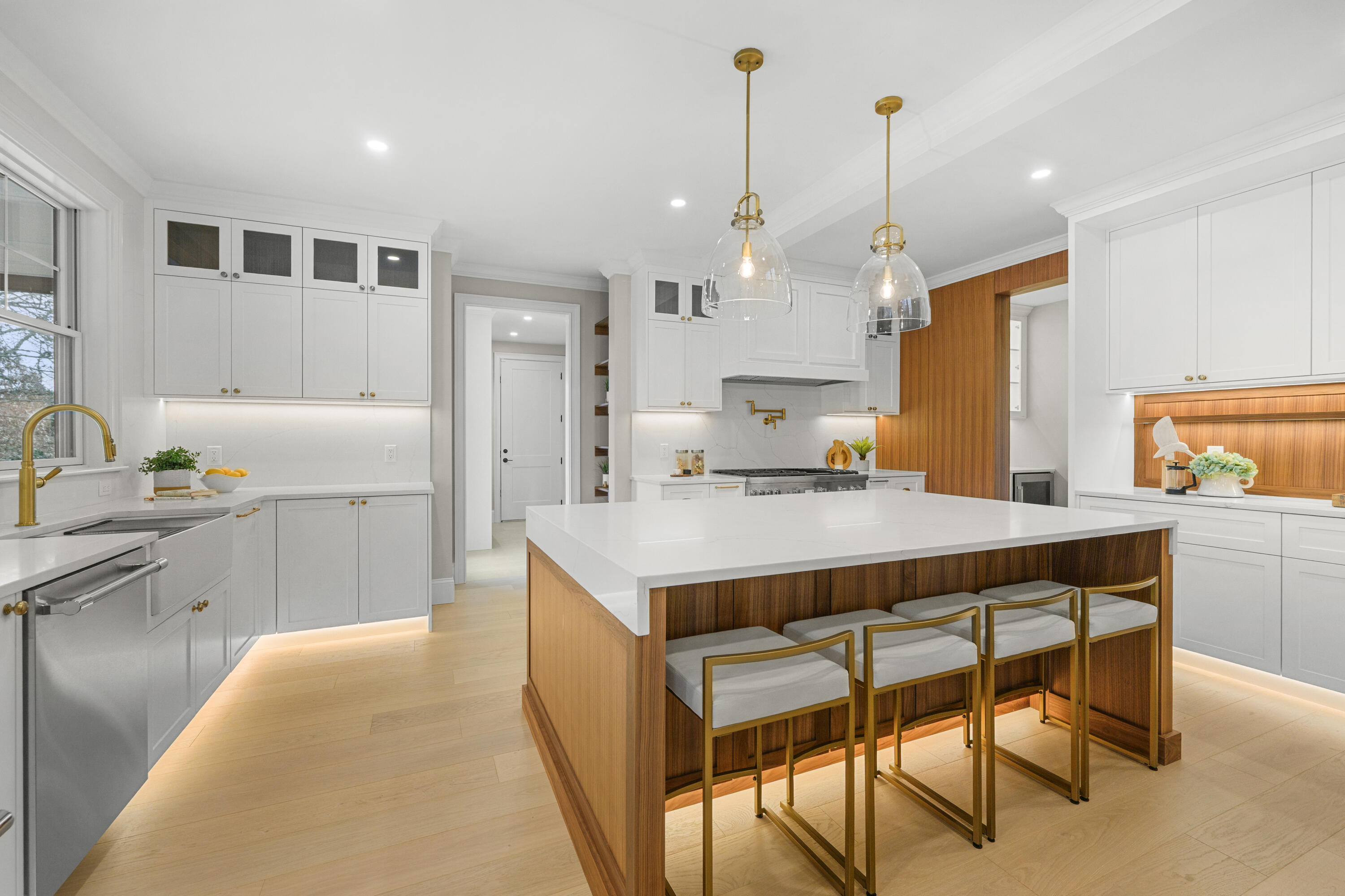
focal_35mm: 15
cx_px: 672
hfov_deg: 100.4
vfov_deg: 77.3
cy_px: 448
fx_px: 560
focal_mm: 15
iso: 640
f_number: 8
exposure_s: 1/100
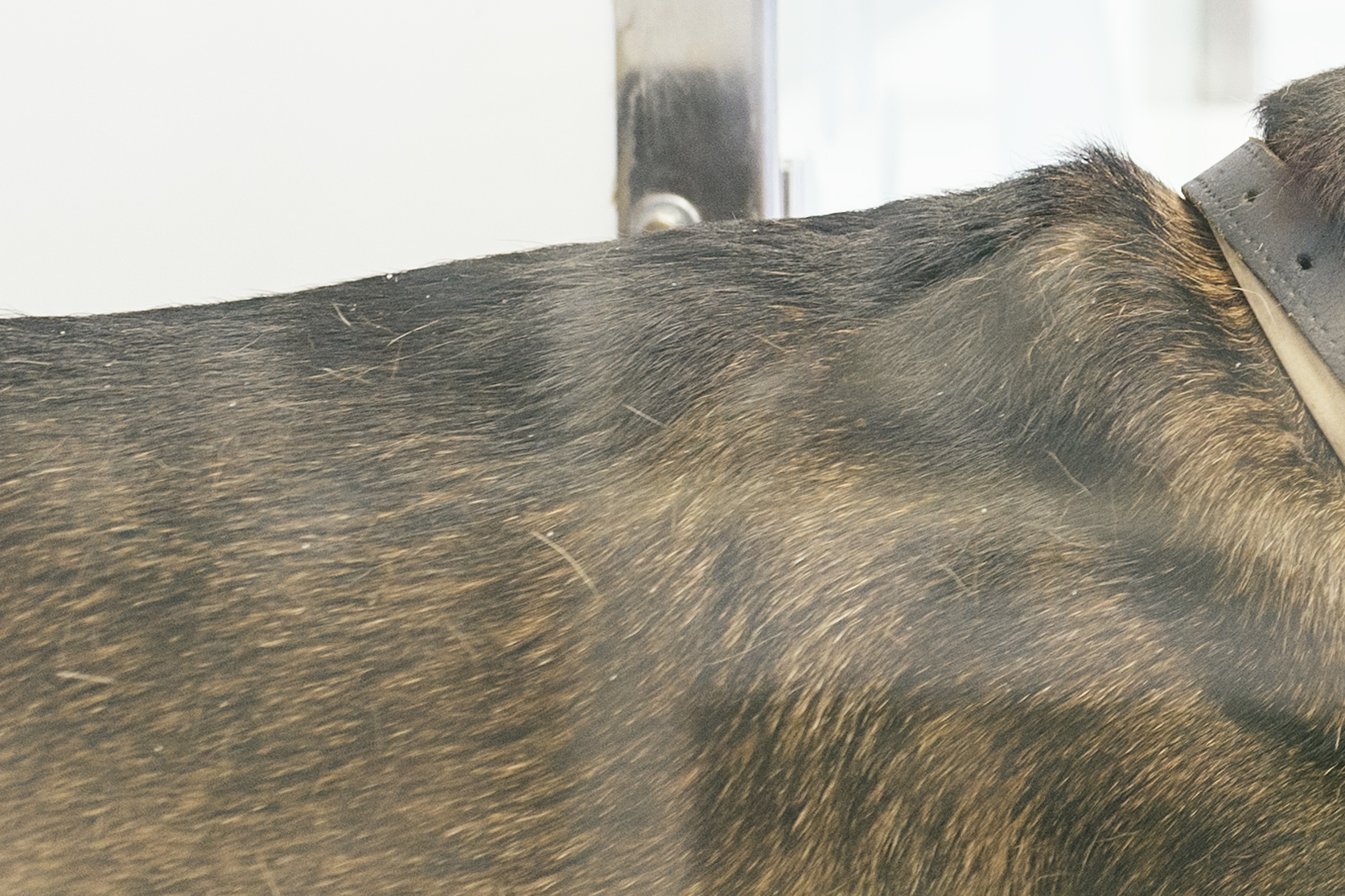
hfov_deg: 14.6
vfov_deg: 10.8
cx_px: 2303
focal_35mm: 126
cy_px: 71
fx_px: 4708
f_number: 3.5
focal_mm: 35
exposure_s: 1/100
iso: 500
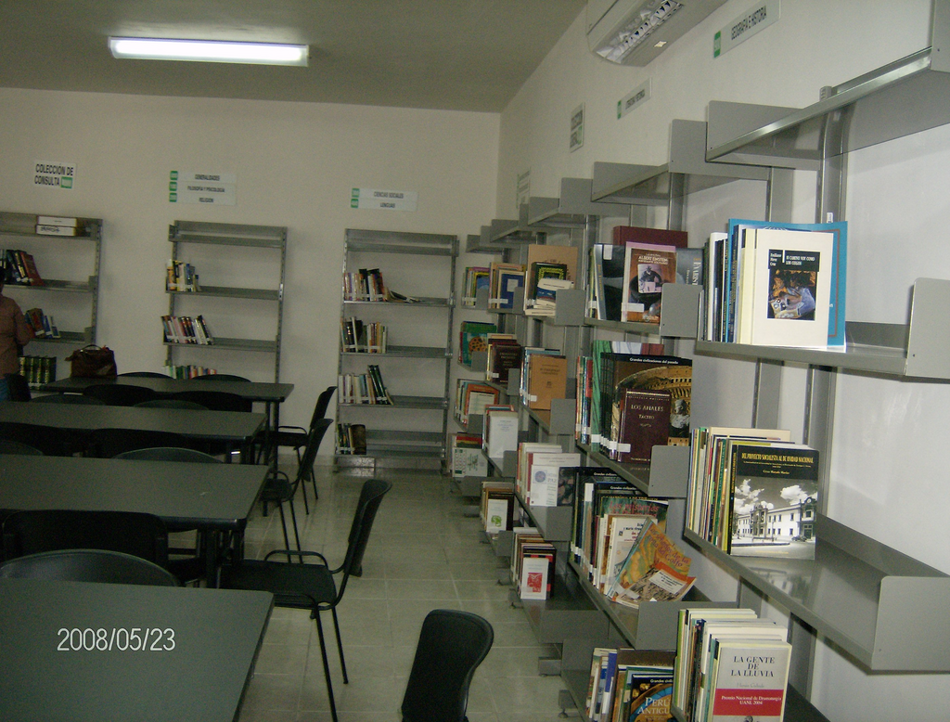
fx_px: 993
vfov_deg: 40.0
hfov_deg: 51.1
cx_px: 475
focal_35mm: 36
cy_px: 361
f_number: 2.8
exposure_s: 1/60
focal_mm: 6
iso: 200
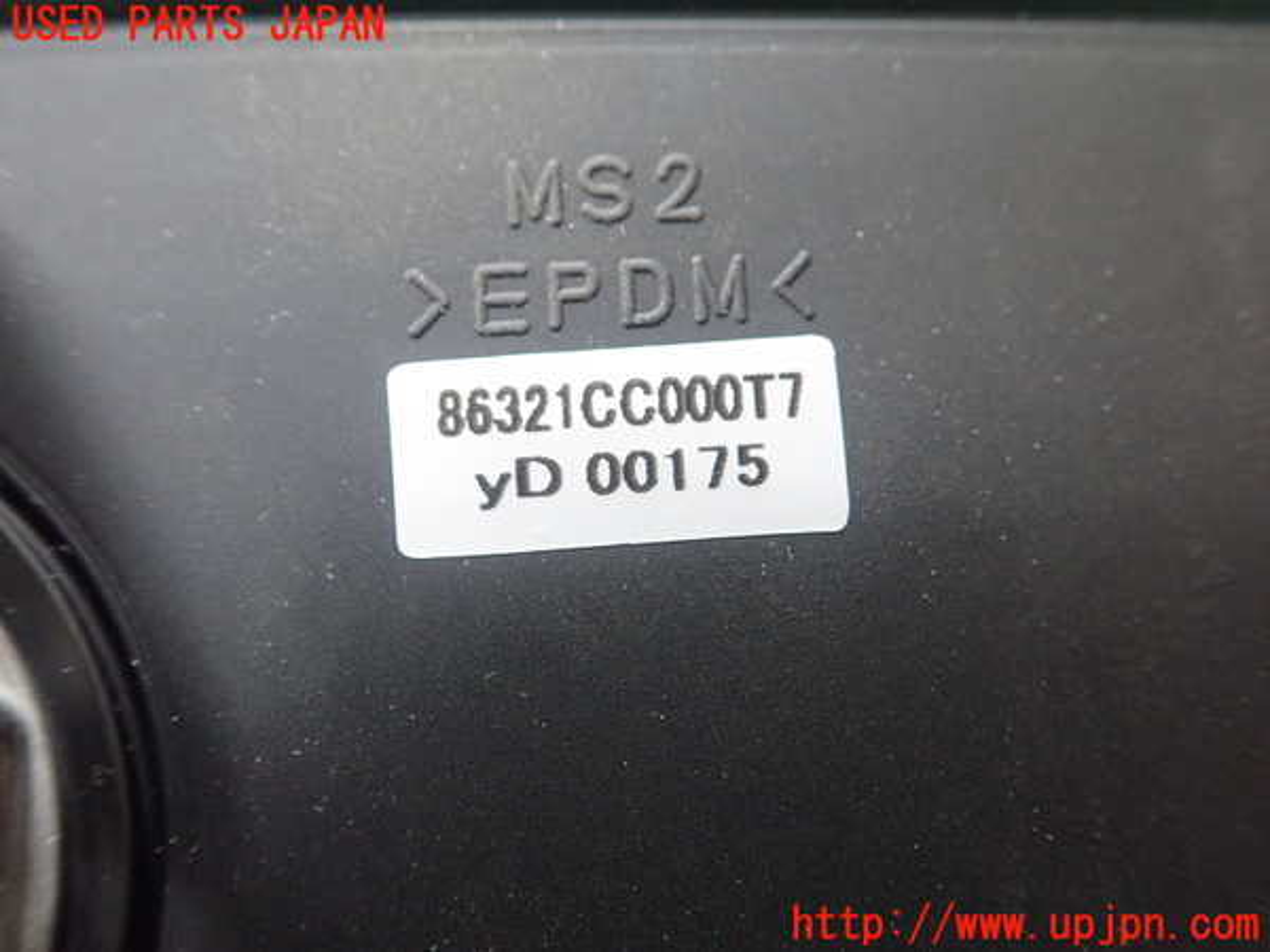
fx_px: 1101
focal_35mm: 30
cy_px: 476
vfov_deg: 46.8
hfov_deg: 60.0
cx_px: 635
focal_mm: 5.5
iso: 800
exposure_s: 1/100
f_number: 2.3
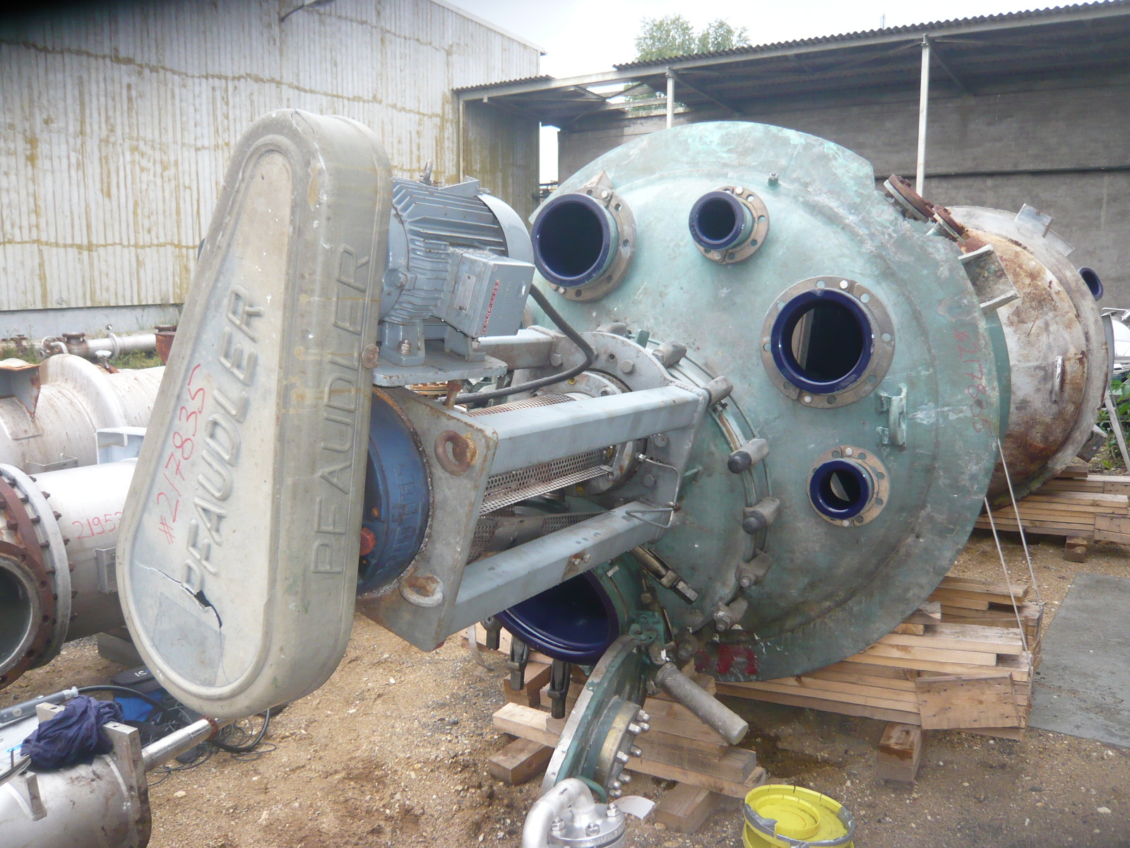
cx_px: 565
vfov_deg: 49.7
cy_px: 424
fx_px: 914
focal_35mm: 28
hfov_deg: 63.4
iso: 200
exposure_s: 1/500
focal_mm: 4.6
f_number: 2.8
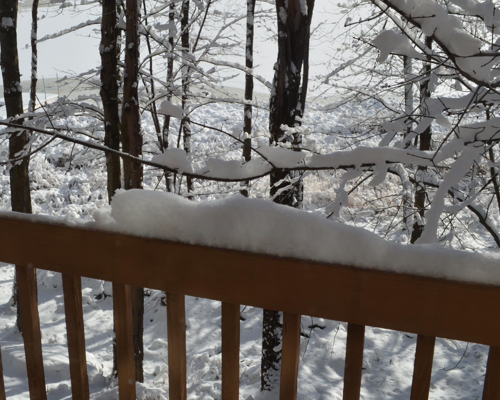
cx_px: 148
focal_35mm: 43
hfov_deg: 42.0
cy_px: 142
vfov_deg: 34.7
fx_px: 636
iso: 100
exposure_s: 1/200
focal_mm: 18
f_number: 13
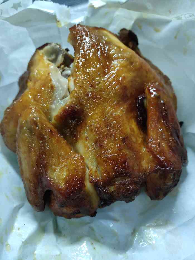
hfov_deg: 46.8
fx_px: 225
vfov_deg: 60.0
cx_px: 98
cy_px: 130
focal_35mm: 30
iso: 462
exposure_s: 1/50
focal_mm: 4.35
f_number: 1.8
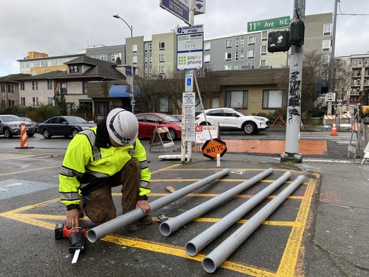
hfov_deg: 67.3
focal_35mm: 26
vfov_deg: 53.1
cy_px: 138
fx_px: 277
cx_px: 184
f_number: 1.8
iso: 32
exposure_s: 1/473
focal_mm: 4.25
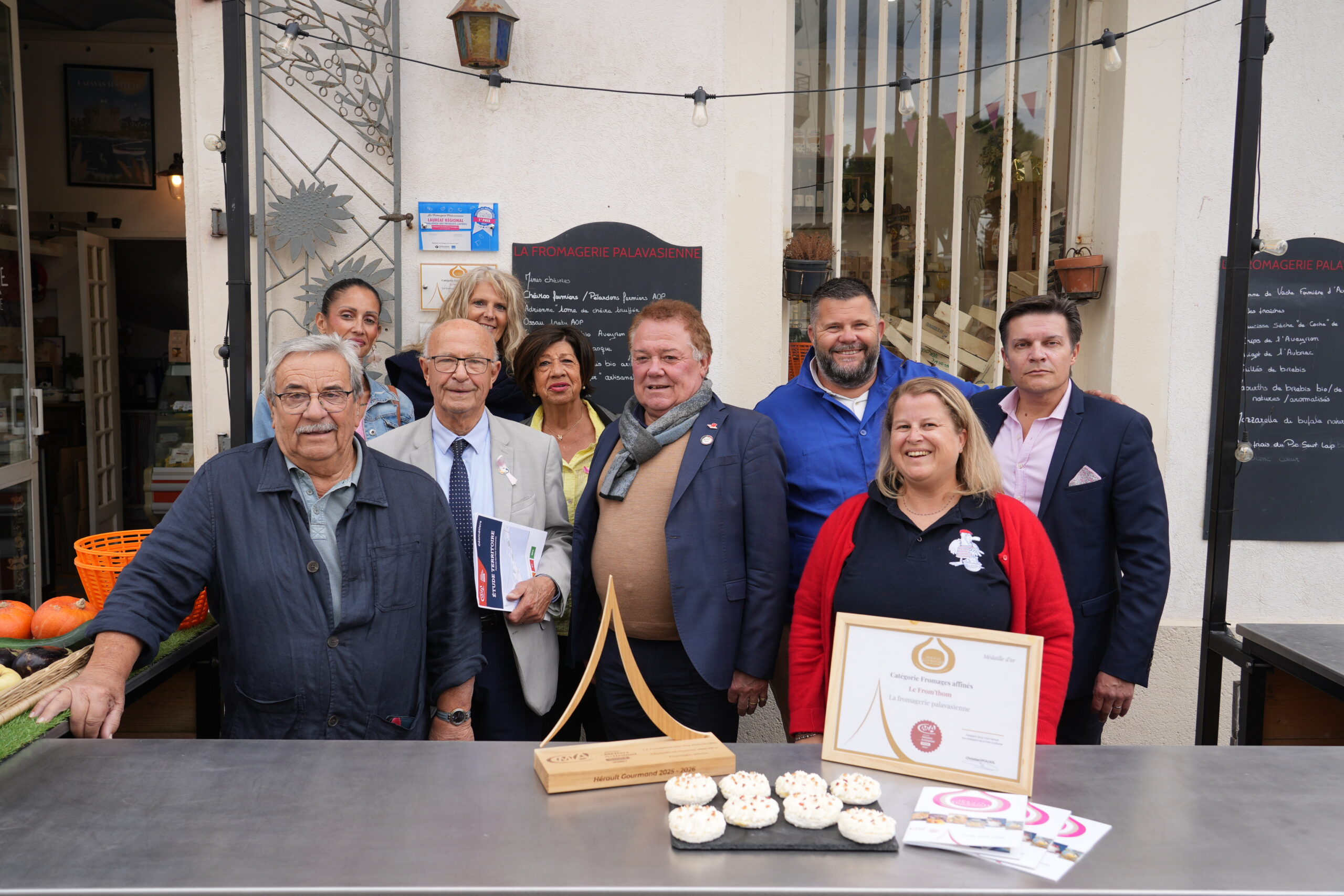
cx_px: 672
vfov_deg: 45.0
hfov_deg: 63.7
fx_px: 1083
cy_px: 448
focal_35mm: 29
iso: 160
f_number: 5.6
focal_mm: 29
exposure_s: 1/100
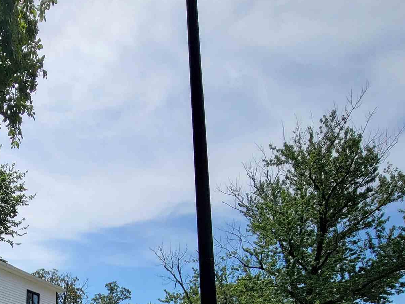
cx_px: 55
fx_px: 386
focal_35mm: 33
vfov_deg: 34.9
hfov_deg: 50.3
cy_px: 357
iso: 50
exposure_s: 1/2198
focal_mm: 2.2
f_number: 2.2
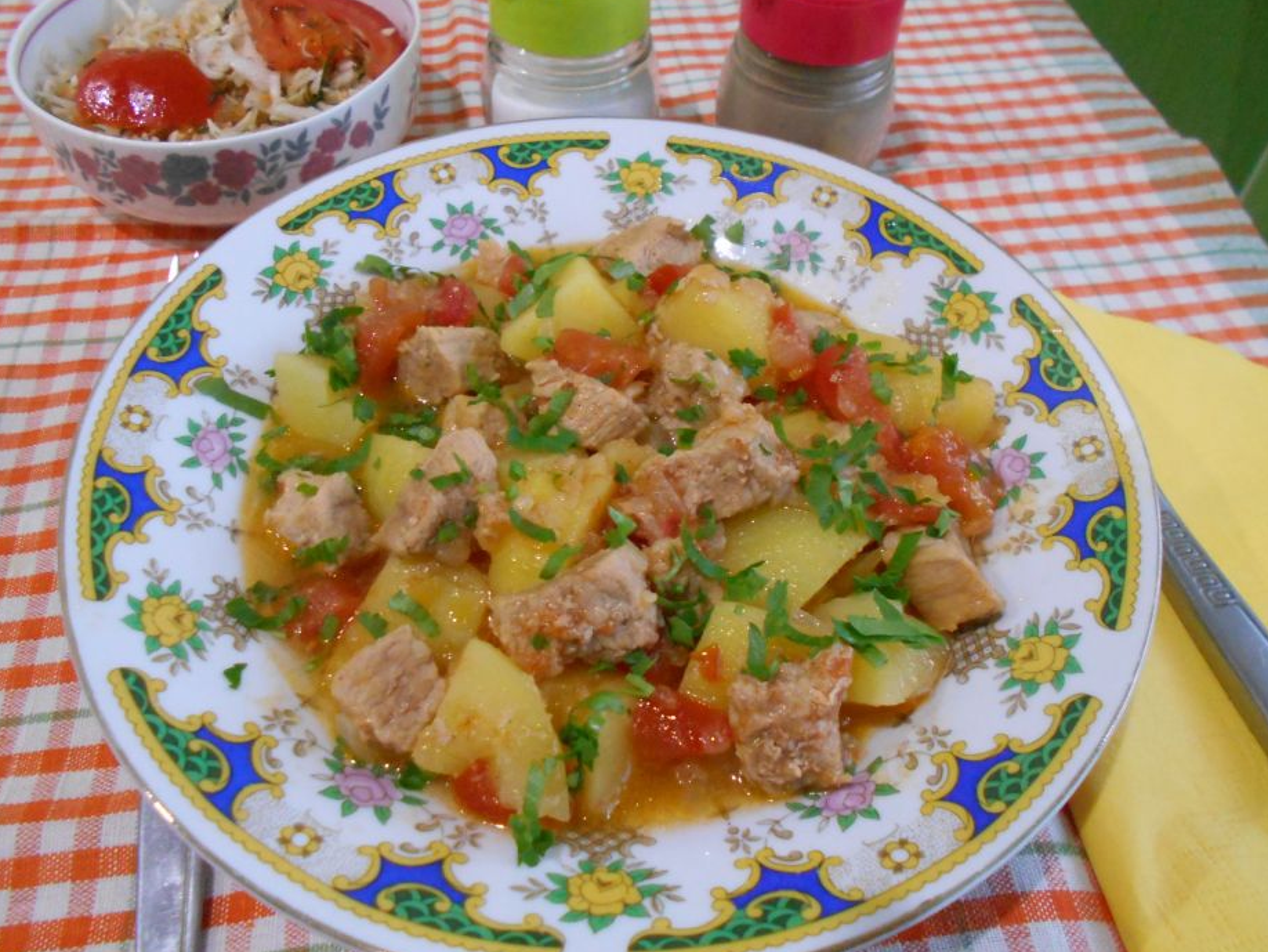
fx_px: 1063
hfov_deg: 61.6
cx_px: 633
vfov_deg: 48.2
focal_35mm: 29
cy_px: 427
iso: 800
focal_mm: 4.6
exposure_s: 1/20
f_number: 3.2
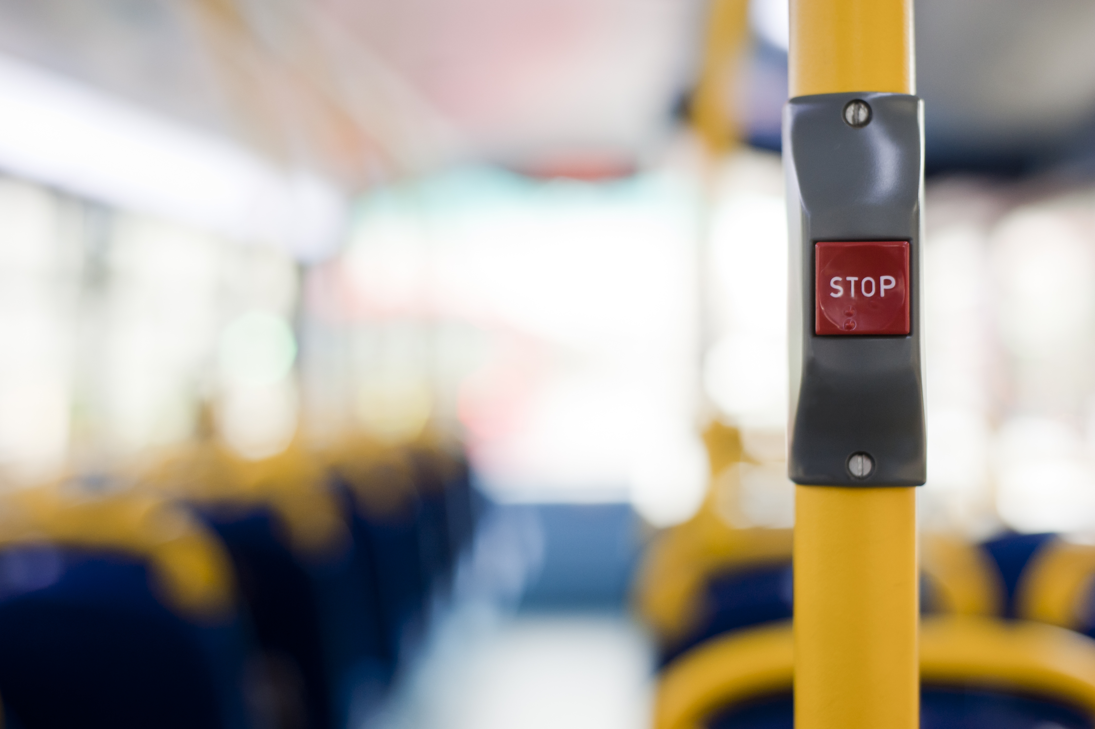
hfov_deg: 39.6
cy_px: 364
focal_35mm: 50
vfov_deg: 27.0
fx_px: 1520
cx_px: 548
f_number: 2.8
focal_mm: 50
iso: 800
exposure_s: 1/200
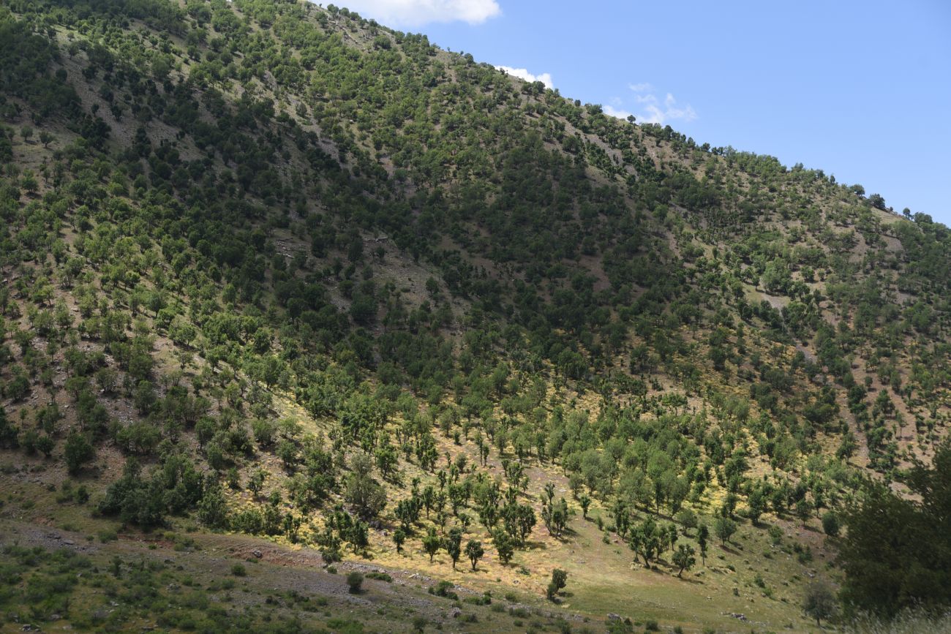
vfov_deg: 27.0
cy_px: 317
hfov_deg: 39.6
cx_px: 476
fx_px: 1321
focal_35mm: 50
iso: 100
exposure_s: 1/500
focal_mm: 50
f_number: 5
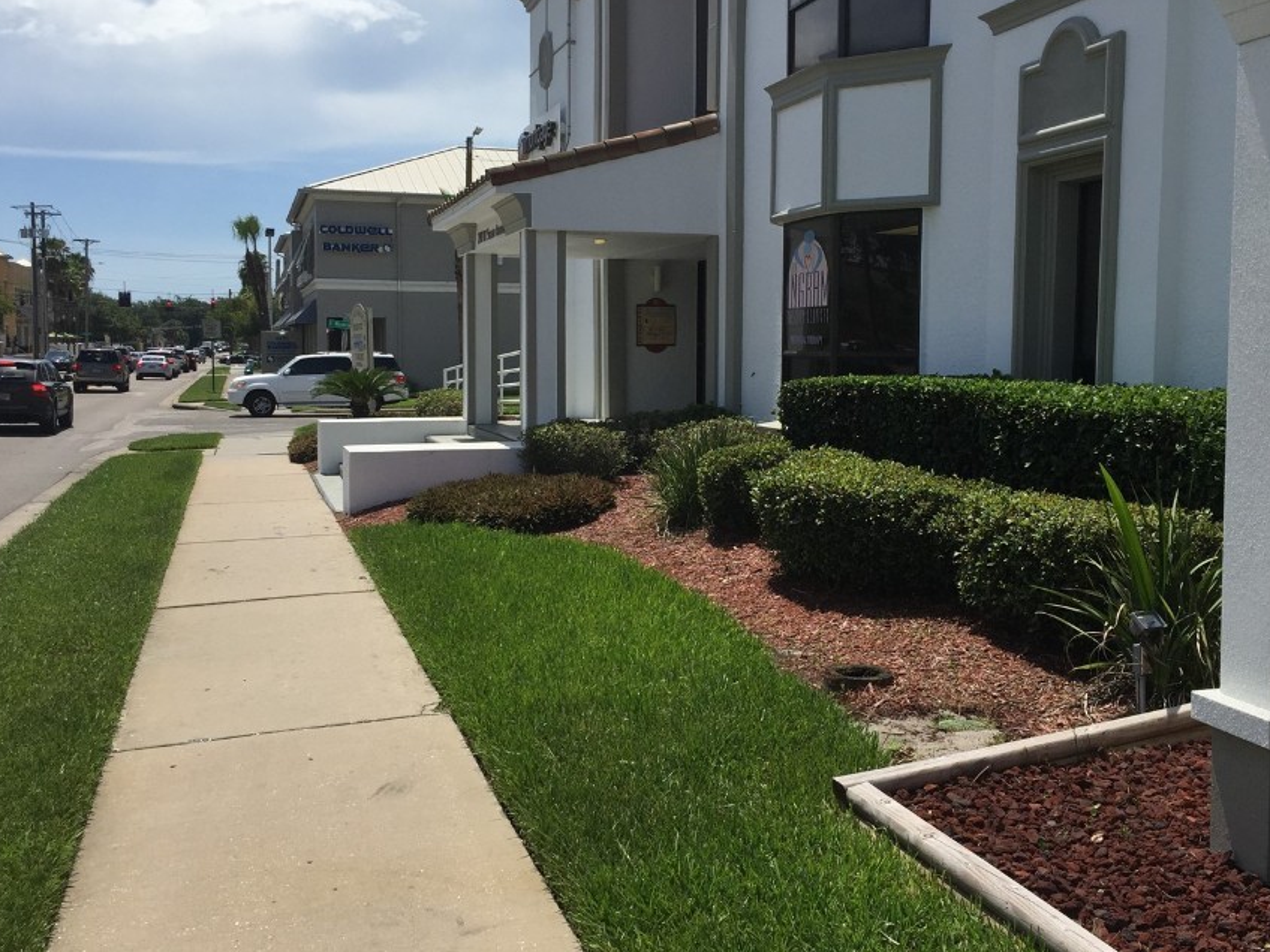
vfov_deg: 40.6
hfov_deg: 52.6
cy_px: 427
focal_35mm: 35
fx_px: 1284
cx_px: 684
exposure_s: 1/2825
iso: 32
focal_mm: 4.15
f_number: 2.2
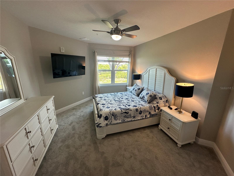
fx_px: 95
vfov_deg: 85.7
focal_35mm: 14
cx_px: 117
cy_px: 88
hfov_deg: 102.1
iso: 125
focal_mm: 2.22
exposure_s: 1/120
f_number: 2.2
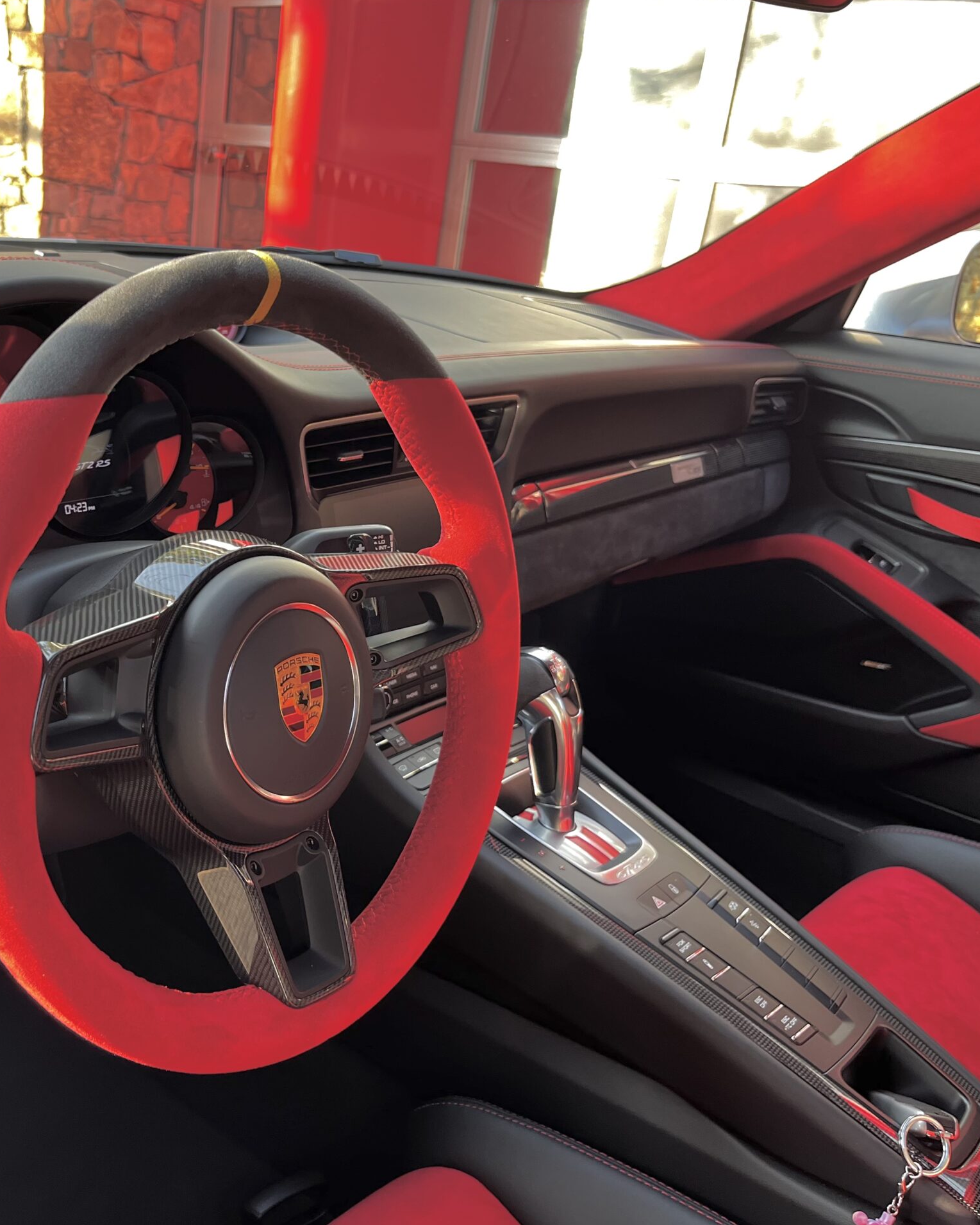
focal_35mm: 34
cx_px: 258
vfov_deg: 52.8
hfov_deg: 42.2
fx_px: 1233
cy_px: 611
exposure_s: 1/122
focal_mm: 5.1
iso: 100
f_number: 1.6
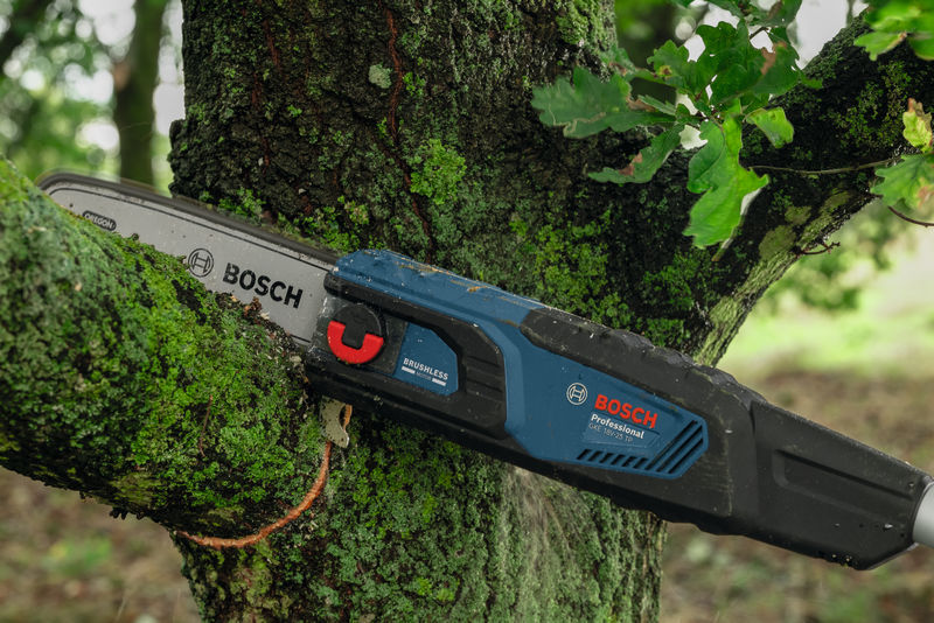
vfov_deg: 15.9
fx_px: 2232
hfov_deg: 23.6
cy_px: 312
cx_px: 467
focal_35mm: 86
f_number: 8
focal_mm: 86
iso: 800
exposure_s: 1/20
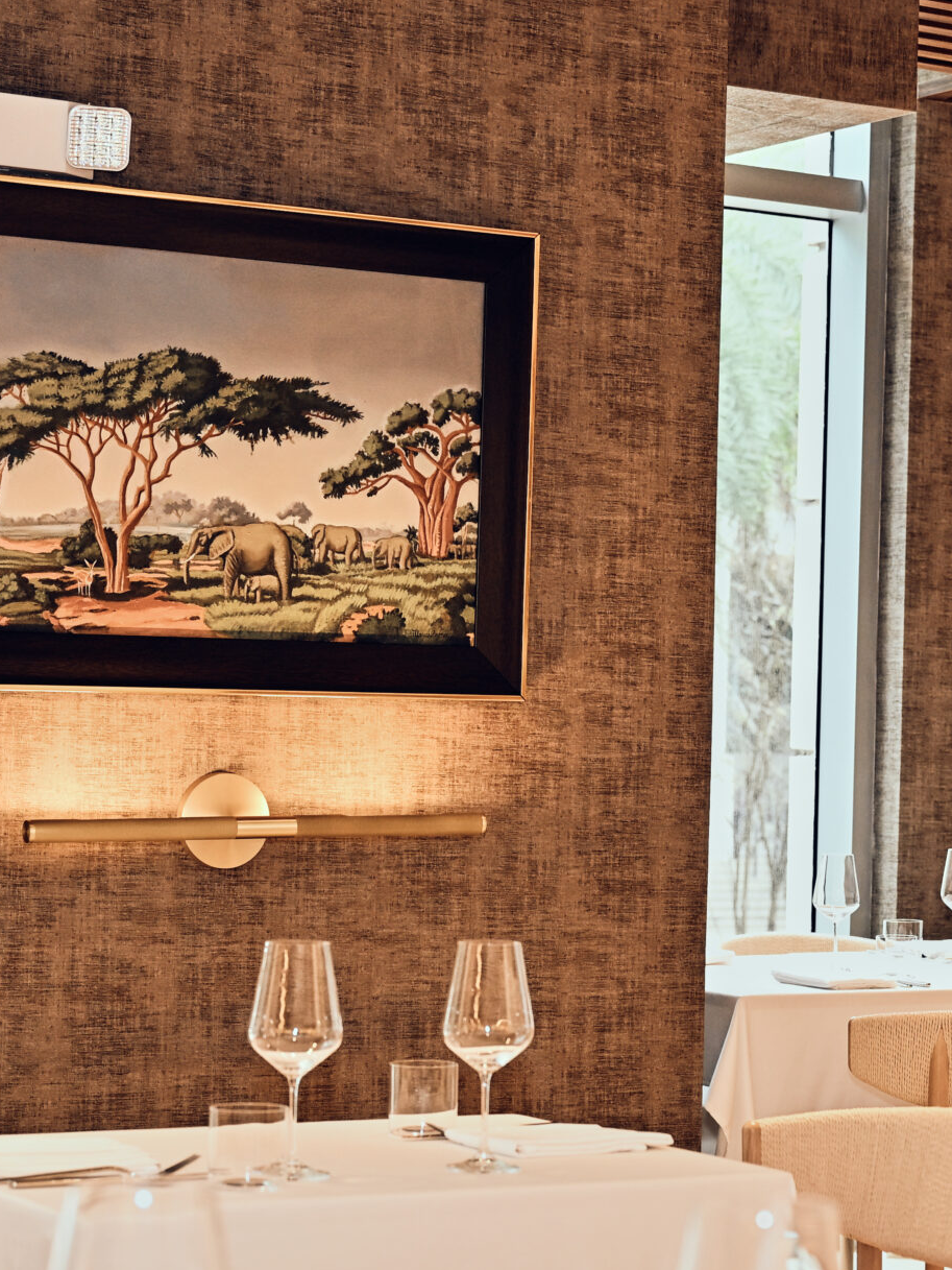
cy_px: 755
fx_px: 3336
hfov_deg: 16.1
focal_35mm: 91
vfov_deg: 21.5
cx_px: 778
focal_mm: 45
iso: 800
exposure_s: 1/60
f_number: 4
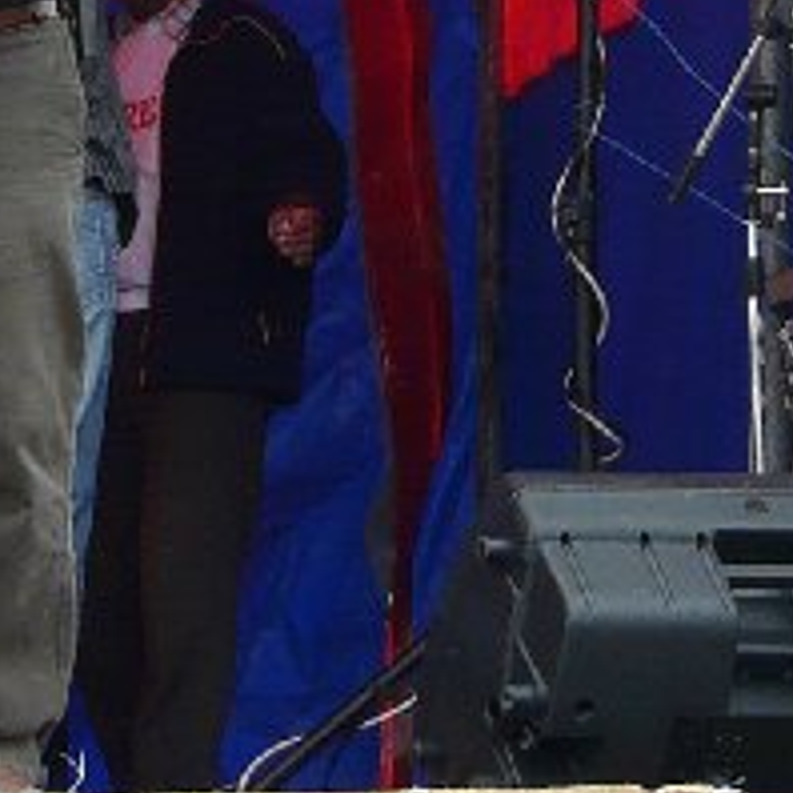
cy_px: -260
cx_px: -405
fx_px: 9434
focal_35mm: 364
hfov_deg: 4.8
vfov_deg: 4.8
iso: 100
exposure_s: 1/200
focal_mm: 10.5
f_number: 4
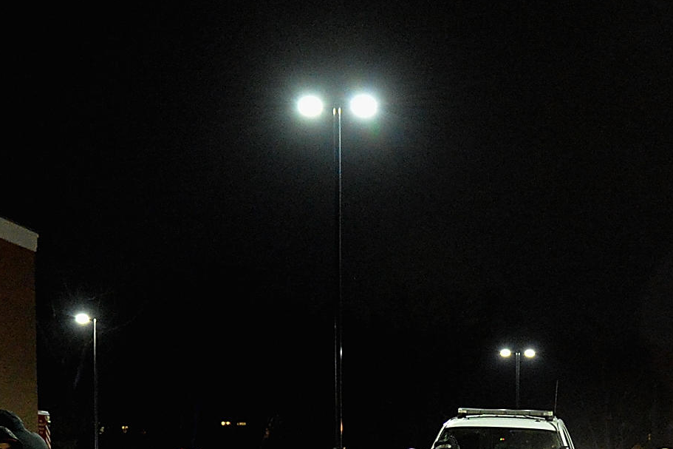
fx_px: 1476
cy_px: 593
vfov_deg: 16.3
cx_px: 560
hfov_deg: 25.1
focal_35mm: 79
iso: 6400
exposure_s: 1/80
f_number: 2.8
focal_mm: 24
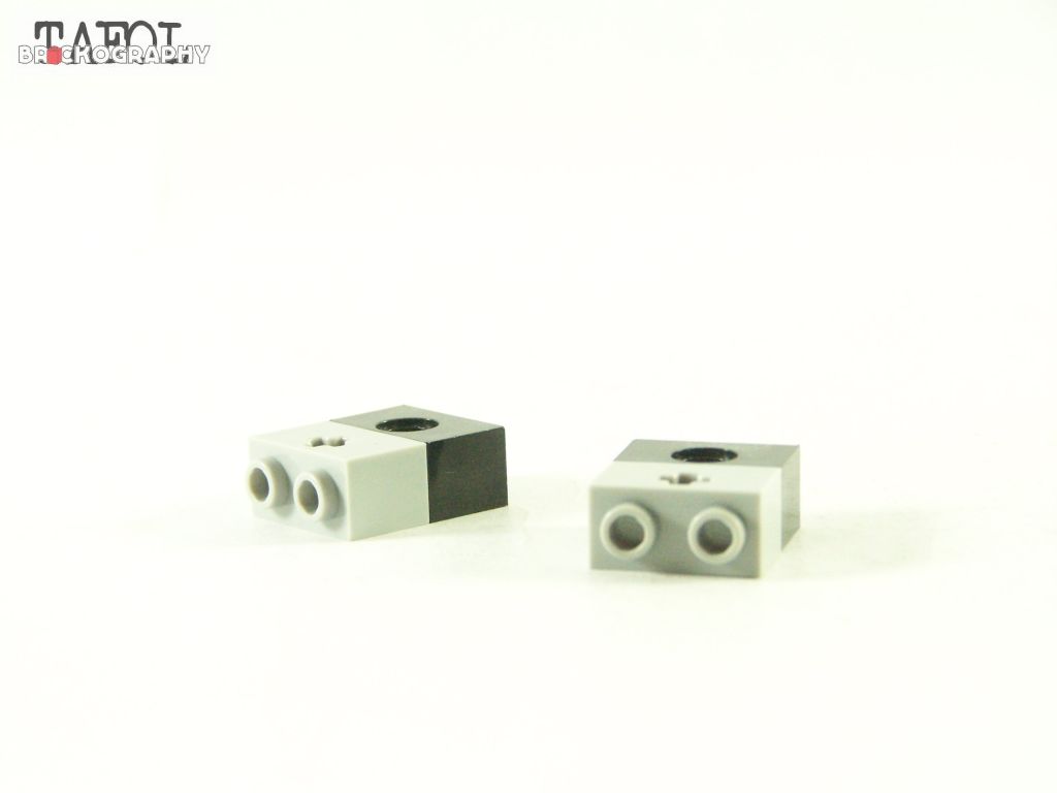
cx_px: 528
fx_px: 3573
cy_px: 396
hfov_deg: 16.8
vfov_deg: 12.7
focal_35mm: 117
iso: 400
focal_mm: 19.4
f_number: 3.6
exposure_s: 1/60
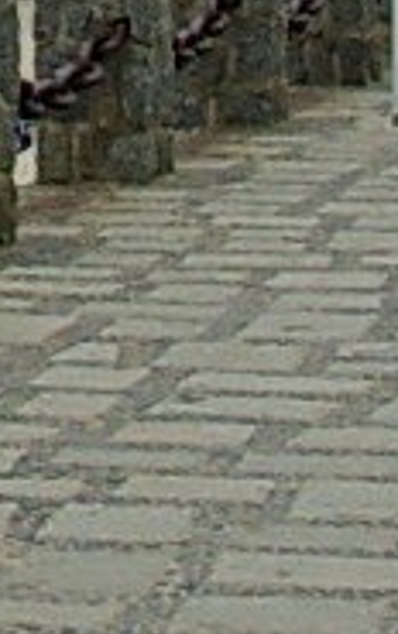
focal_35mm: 223
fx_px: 3861
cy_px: -624
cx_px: -714
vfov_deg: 8.9
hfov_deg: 5.6
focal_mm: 6.3
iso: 50
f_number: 4.9
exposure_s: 1/767
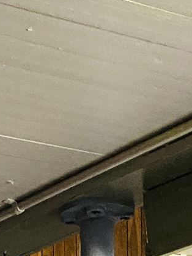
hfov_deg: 10.1
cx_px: -87
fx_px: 1058
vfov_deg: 11.4
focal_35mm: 143
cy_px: 613
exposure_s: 1/30
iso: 640
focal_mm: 4.25
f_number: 1.8
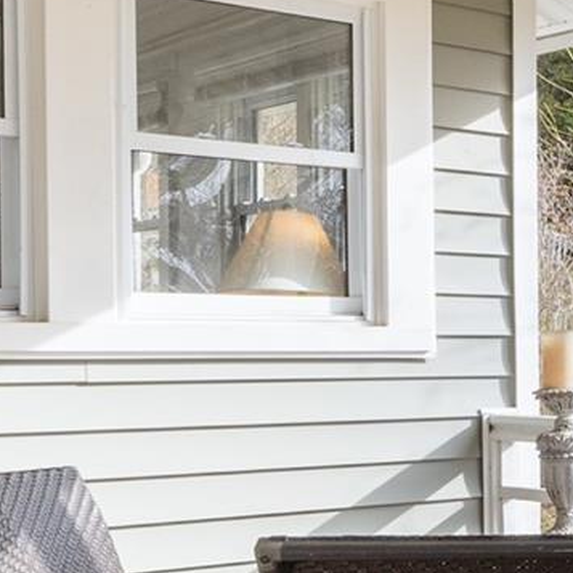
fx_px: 1506
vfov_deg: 21.5
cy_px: 352
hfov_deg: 16.2
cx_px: 1170
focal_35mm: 80
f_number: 9
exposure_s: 1/60
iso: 200
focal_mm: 11
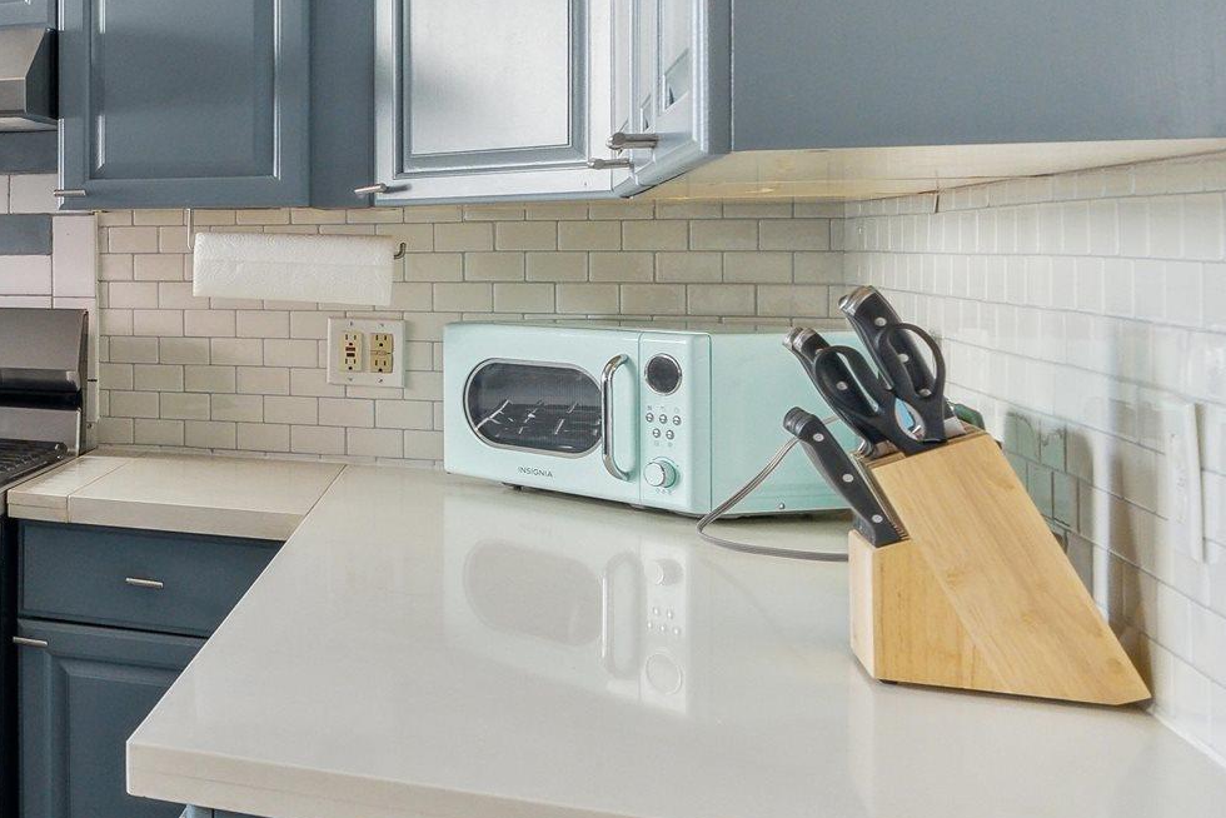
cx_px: -565
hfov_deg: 28.8
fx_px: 1601
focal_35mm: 47
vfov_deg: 28.4
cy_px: 255
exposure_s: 1/60
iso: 800
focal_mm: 15
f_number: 8
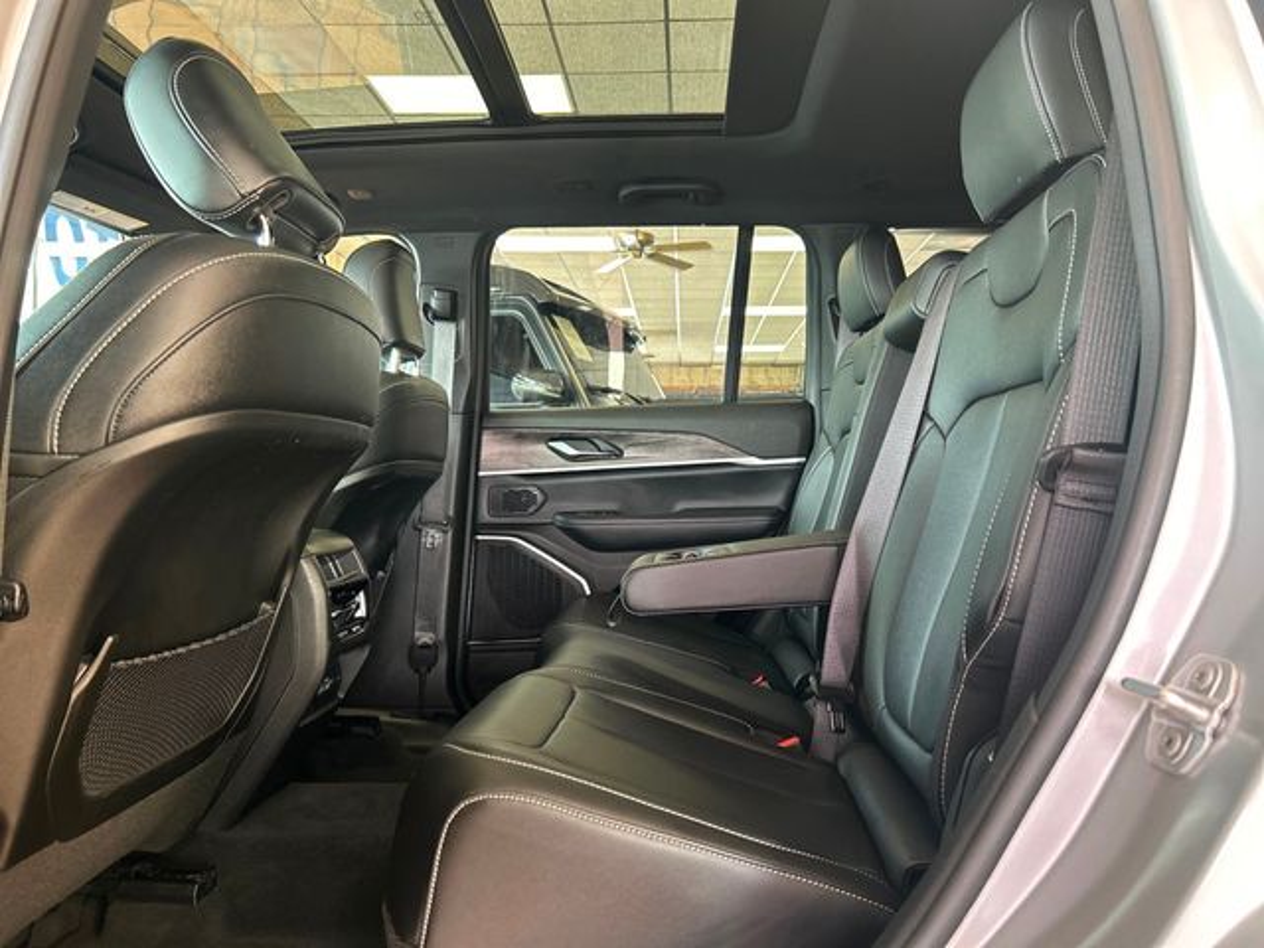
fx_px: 949
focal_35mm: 26
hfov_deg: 67.3
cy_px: 474
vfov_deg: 53.1
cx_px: 632
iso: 250
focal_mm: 5.7
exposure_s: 1/60
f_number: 1.5
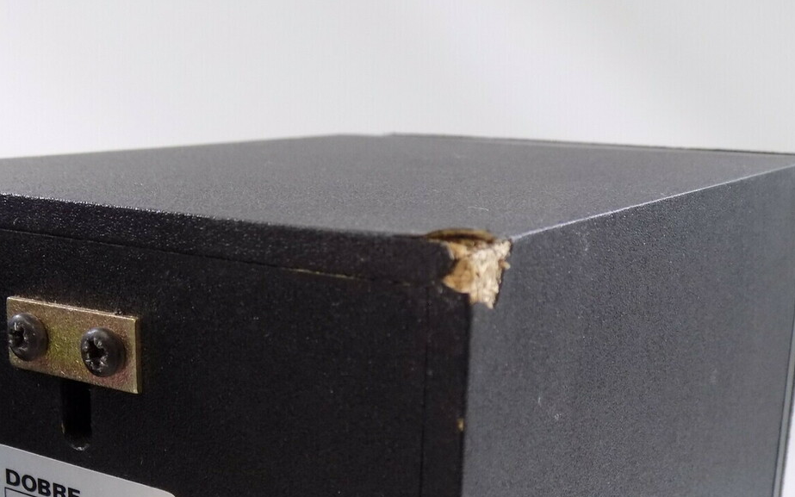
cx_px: 261
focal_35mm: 50
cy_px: 357
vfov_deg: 25.6
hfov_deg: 39.8
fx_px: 1083
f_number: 3.4
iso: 180
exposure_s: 1/30
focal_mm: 6.1
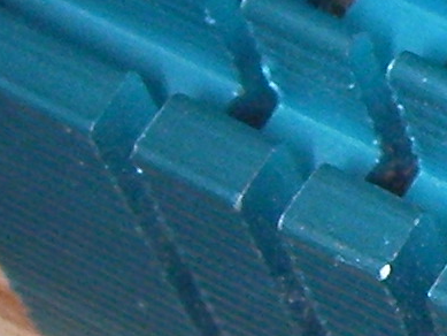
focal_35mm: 275
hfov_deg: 6.8
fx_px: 3552
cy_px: -94
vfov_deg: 5.4
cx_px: 1081
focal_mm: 6.3
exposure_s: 1/30
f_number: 5.6
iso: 200
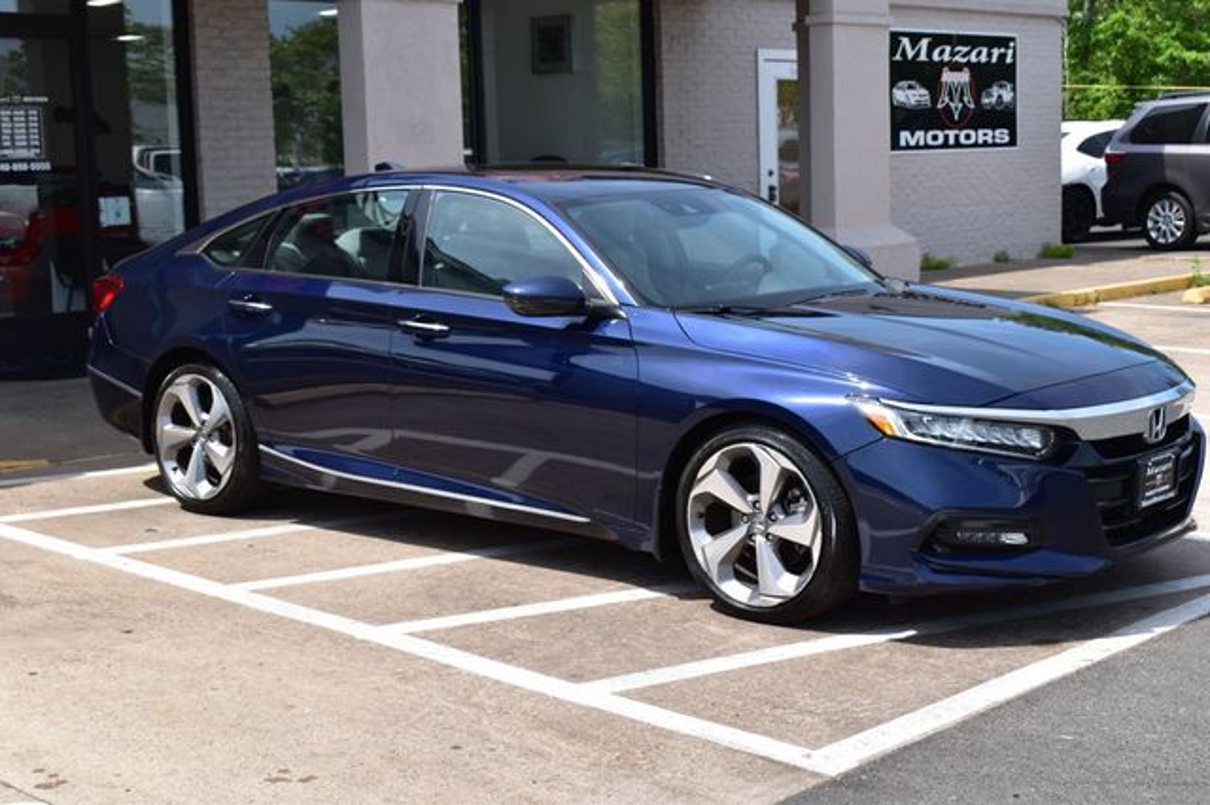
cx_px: 605
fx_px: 1814
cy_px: 402
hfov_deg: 36.9
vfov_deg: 25.0
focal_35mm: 54
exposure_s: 1/400
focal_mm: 36
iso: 400
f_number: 11
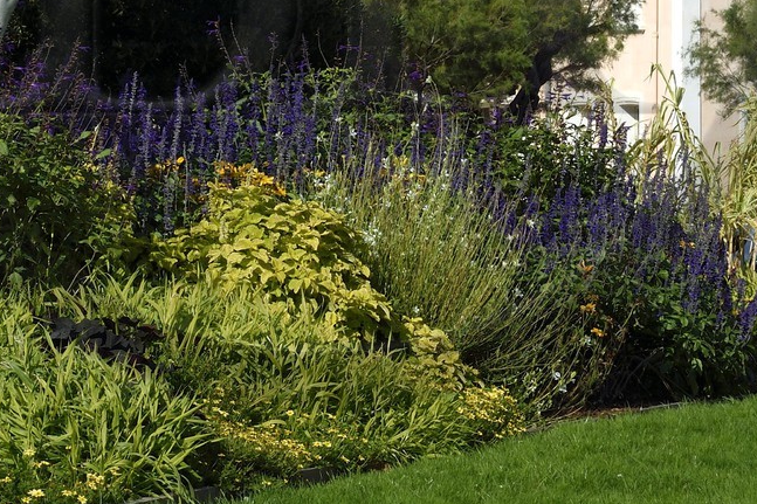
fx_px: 3637
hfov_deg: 11.9
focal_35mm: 173
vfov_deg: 7.9
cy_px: -77
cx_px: 322
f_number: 13
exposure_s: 1/250
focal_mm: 70
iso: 200
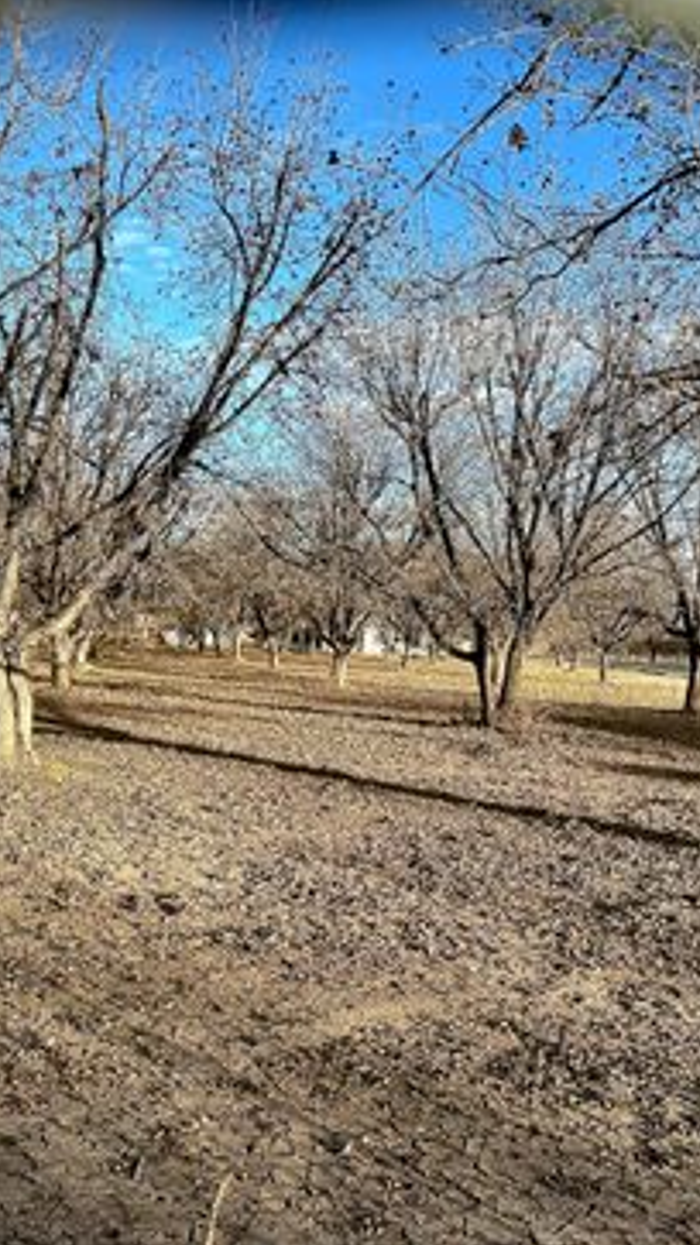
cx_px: 384
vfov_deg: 55.3
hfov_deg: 32.8
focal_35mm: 36
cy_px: 636
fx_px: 1189
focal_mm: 6.86
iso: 80
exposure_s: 1/2070
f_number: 1.78
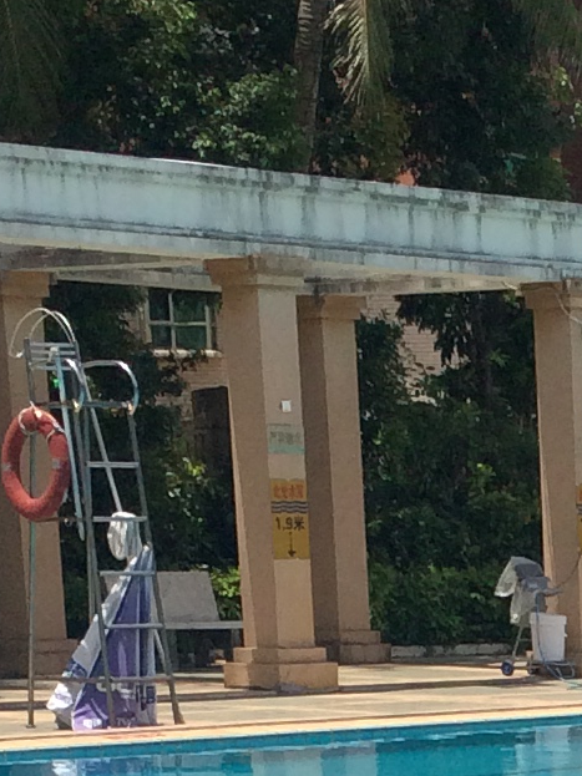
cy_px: 1454
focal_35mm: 152
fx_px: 3409
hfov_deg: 9.4
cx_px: 943
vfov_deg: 11.9
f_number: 2.2
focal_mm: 4.15
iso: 32
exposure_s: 1/3425
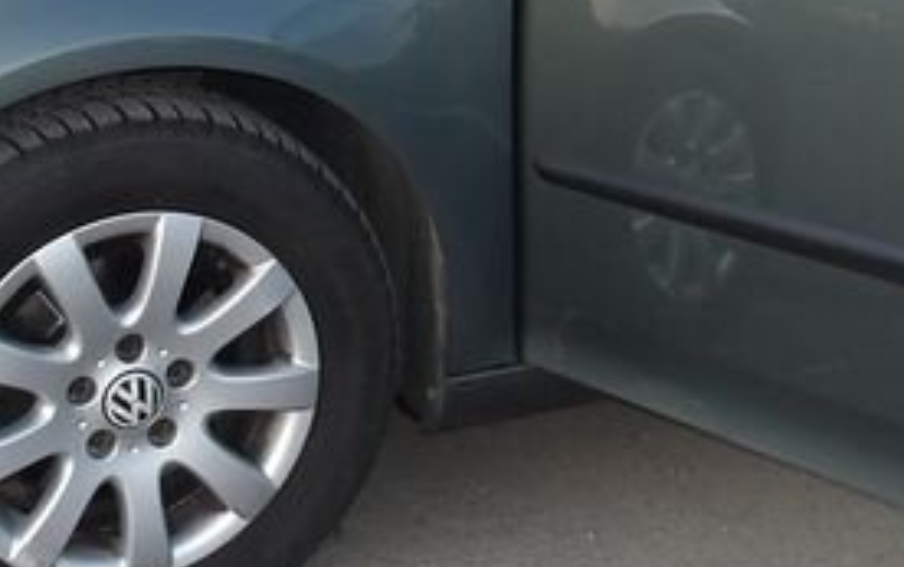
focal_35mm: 106
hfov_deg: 19.5
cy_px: -72
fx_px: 2614
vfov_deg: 12.2
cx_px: 675
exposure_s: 1/191
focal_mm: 4.9
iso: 100
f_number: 3
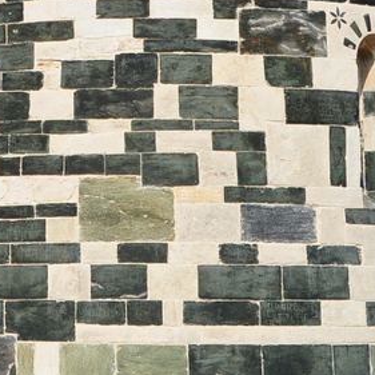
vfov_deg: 12.6
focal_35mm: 136
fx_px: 1665
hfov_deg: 12.6
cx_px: -51
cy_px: -29
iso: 400
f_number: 13
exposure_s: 1/640
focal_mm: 25
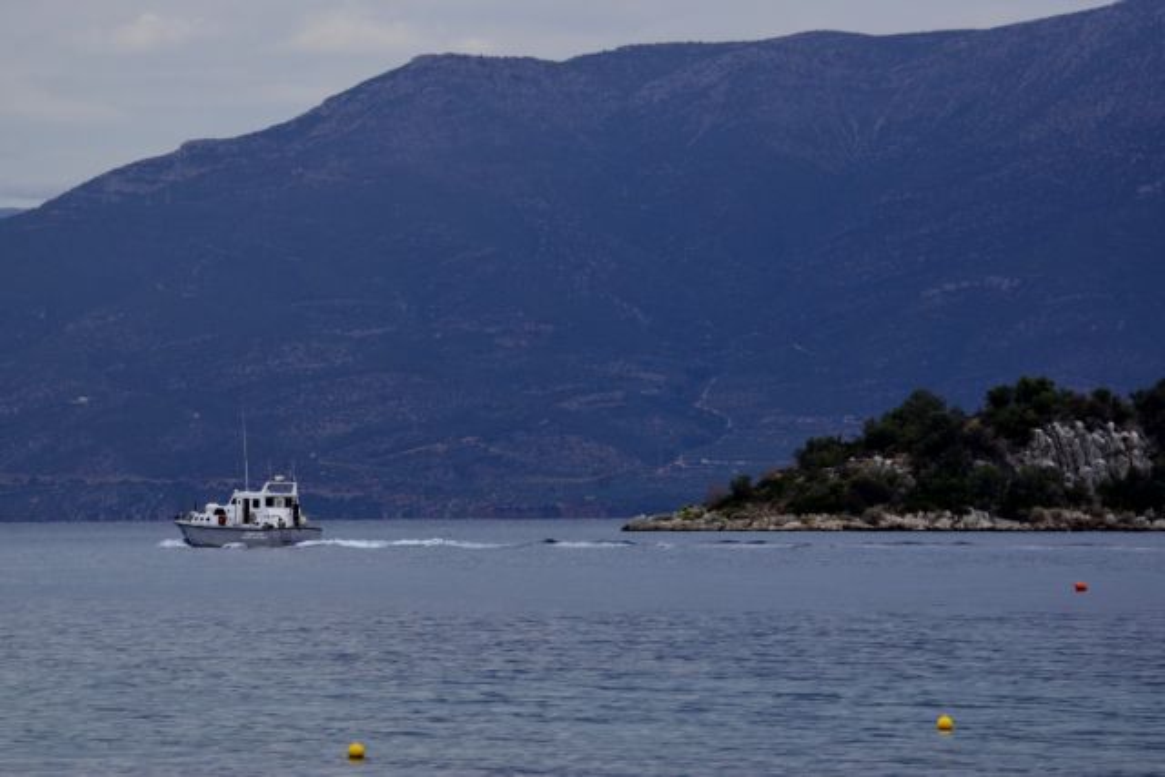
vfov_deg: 6.3
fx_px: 7040
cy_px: 388
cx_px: 582
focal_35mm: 218
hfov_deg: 9.5
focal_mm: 145
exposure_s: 1/3195
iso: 1000
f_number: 7.1
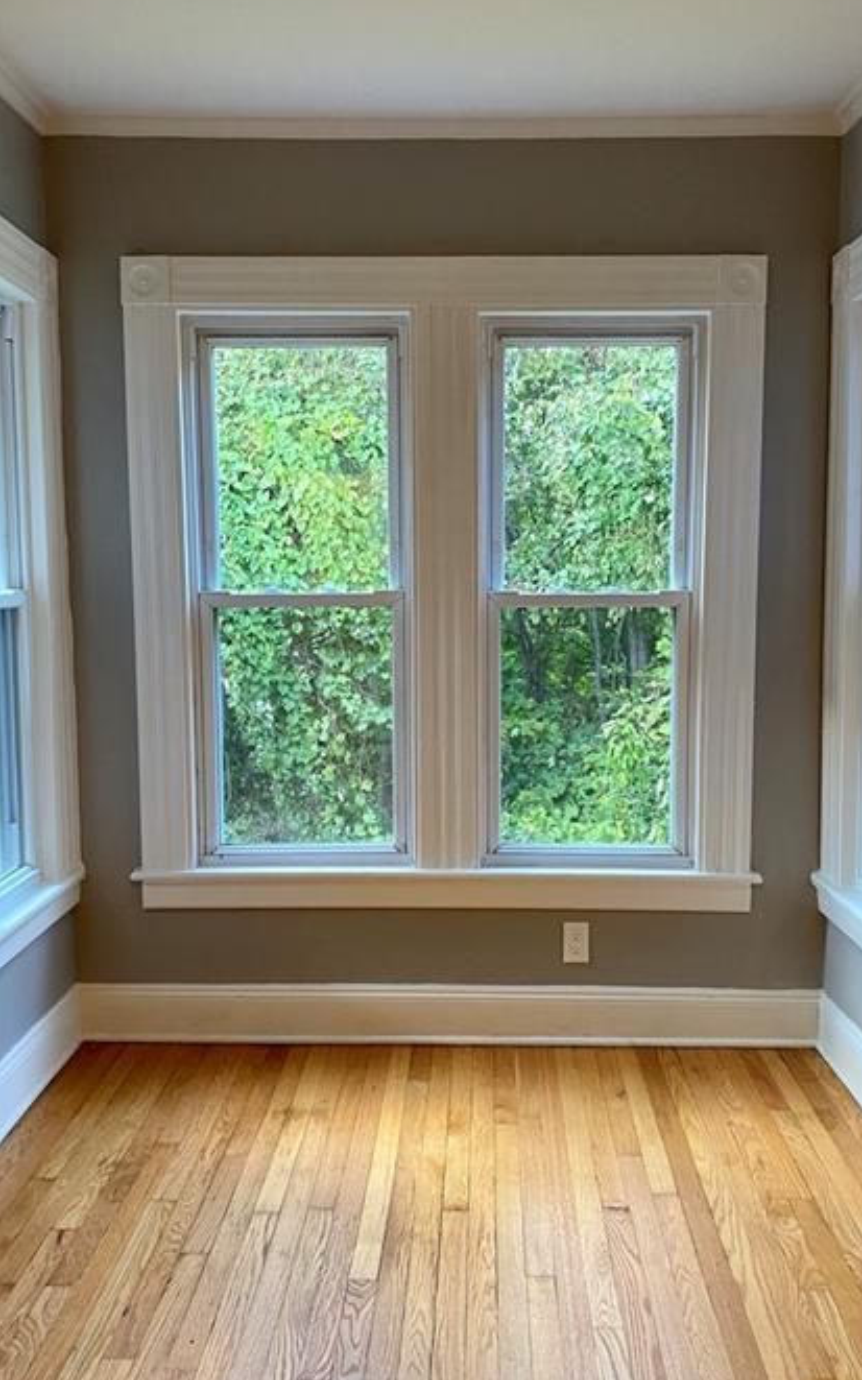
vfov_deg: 59.7
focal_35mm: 32
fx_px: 1203
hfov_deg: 39.4
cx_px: 465
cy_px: 701
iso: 125
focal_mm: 4.25
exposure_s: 1/60
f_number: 1.8
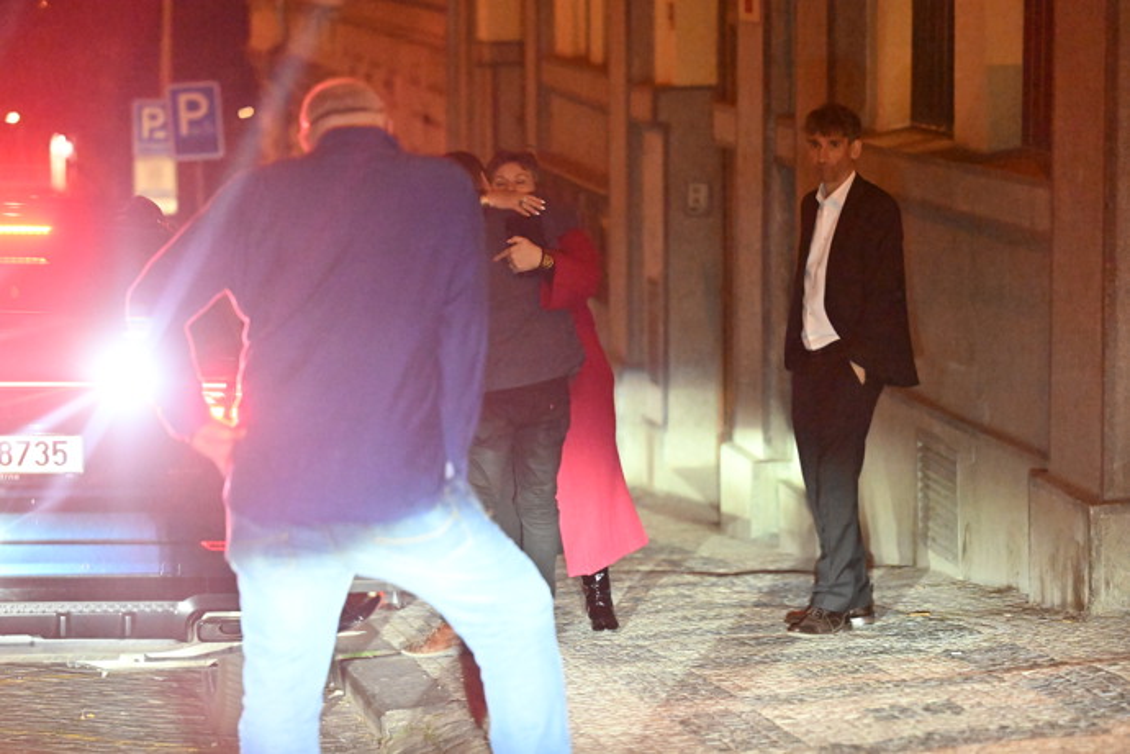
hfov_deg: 17.8
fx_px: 3609
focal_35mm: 115
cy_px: 377
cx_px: 565
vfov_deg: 11.9
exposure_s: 1/250
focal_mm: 115
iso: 25600
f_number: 2.8
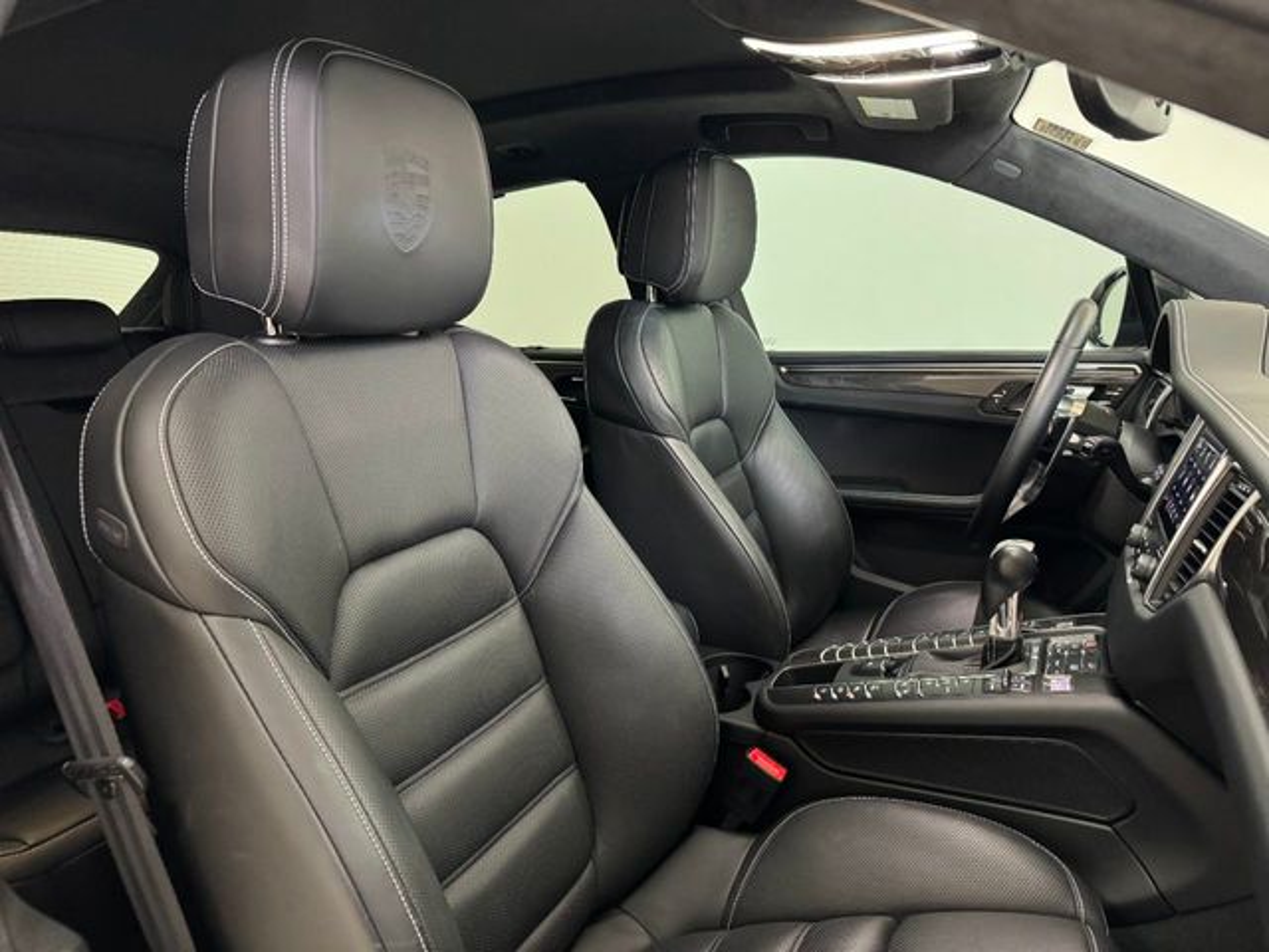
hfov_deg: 71.6
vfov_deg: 56.8
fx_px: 880
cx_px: 634
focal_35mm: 24
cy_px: 476
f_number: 1.78
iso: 800
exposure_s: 1/40
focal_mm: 6.86
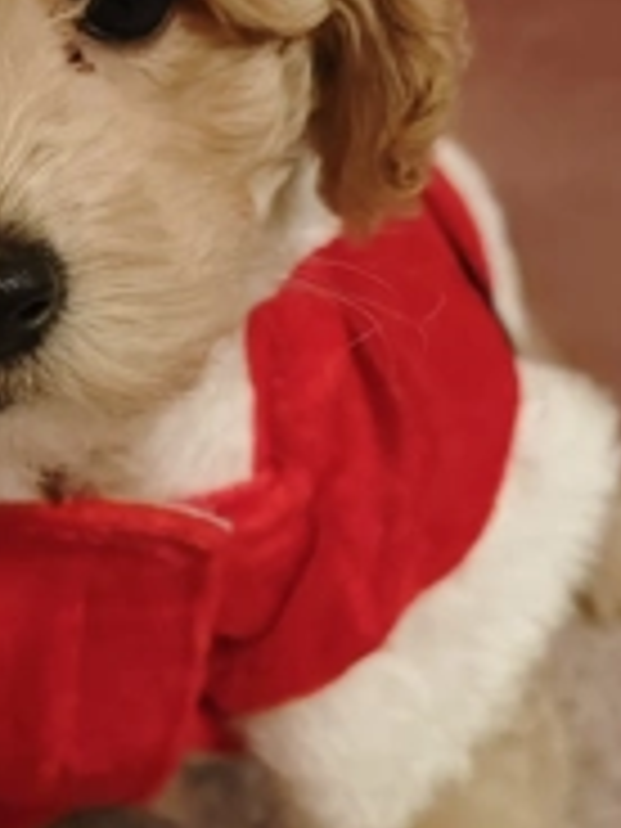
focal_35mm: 100
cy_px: 364
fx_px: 2392
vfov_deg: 19.6
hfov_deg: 14.7
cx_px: 99
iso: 3200
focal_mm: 8.72
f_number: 2
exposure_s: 1/250
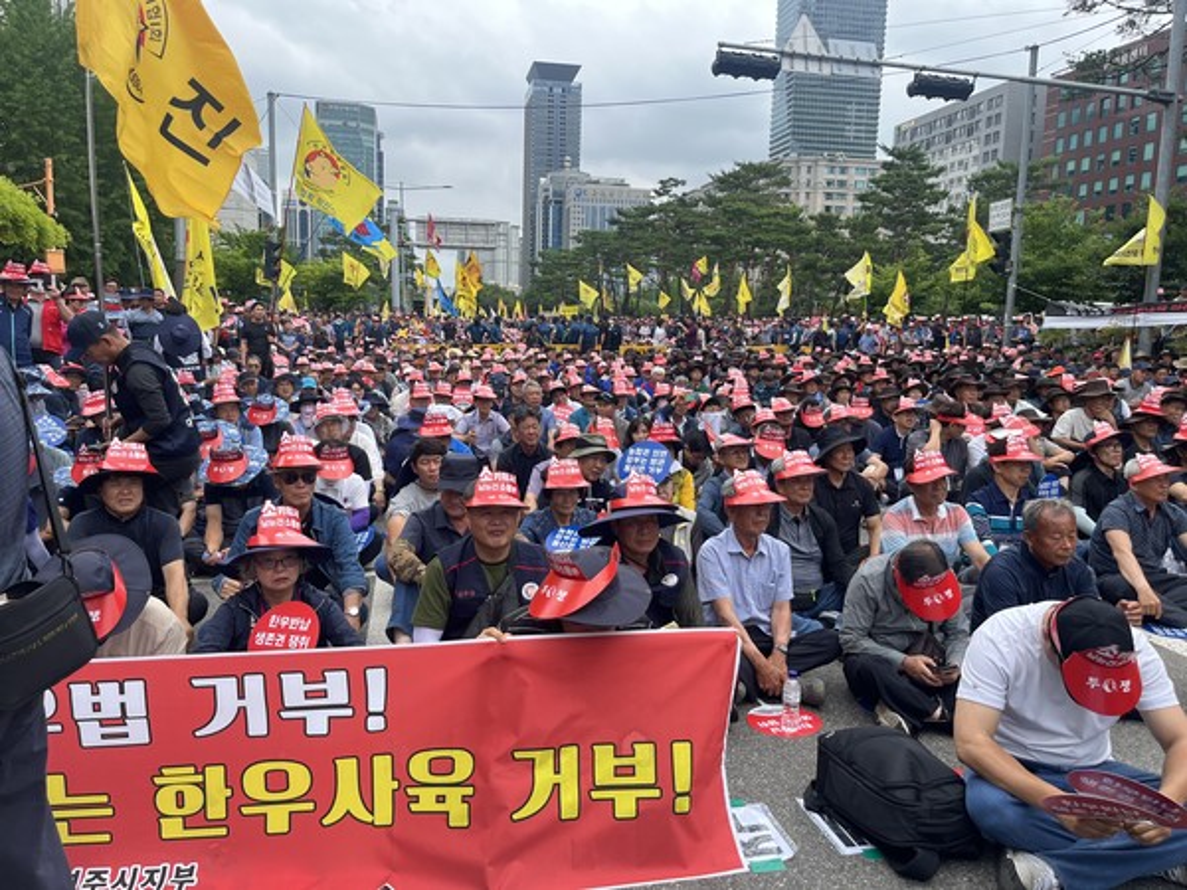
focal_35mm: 26
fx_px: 892
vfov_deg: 53.1
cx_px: 594
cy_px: 445
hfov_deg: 67.3
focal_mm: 5.1
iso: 50
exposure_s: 1/1339
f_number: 1.6
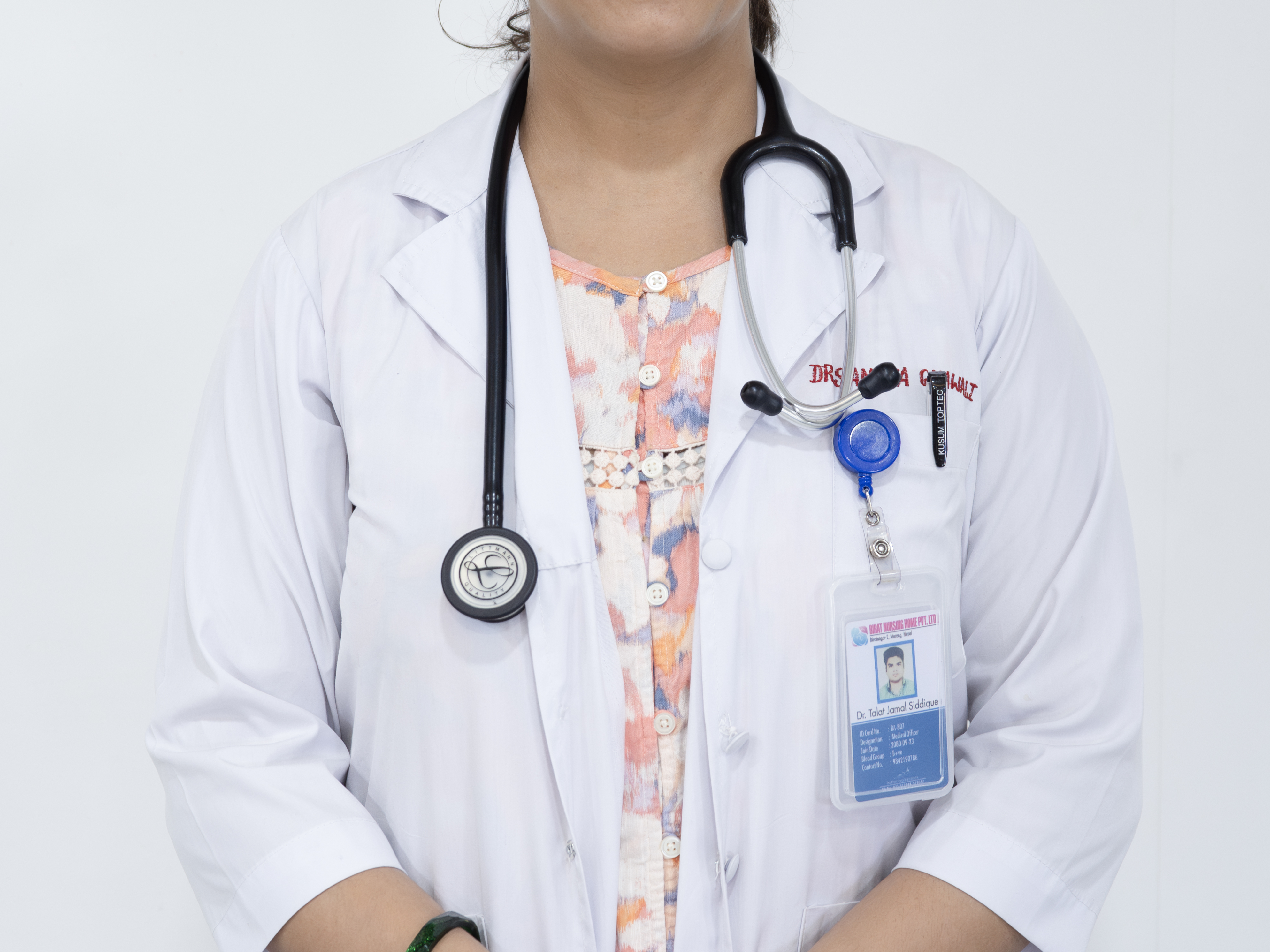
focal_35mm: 74
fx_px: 2715
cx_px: 638
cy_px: 434
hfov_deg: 26.3
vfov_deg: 19.9
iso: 2000
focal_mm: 51
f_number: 4.5
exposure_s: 1/160
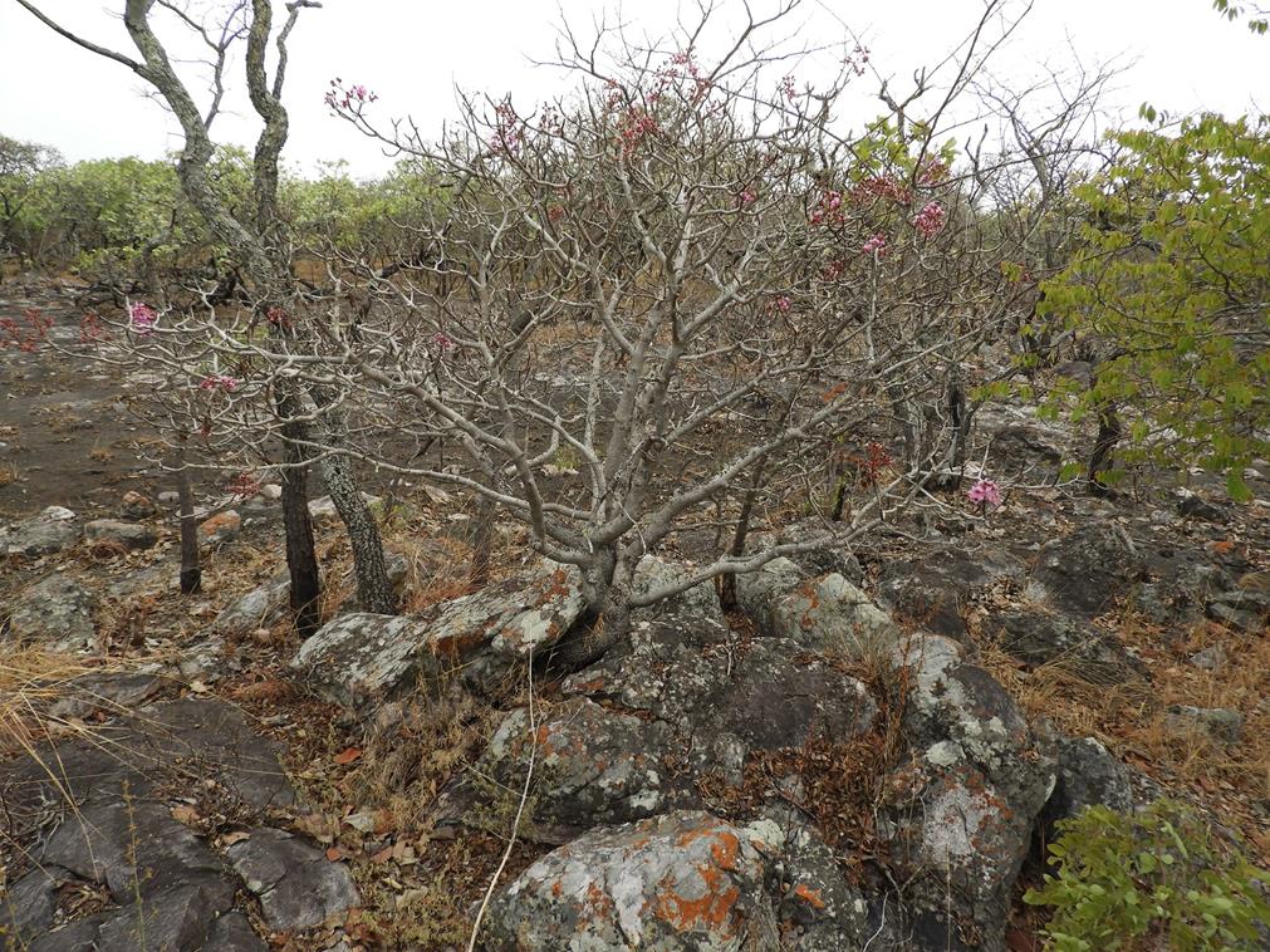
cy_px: 476
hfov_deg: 71.6
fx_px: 880
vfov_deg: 56.8
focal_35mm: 24
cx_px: 635
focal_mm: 4.3
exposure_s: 1/400
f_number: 3.3
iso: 100
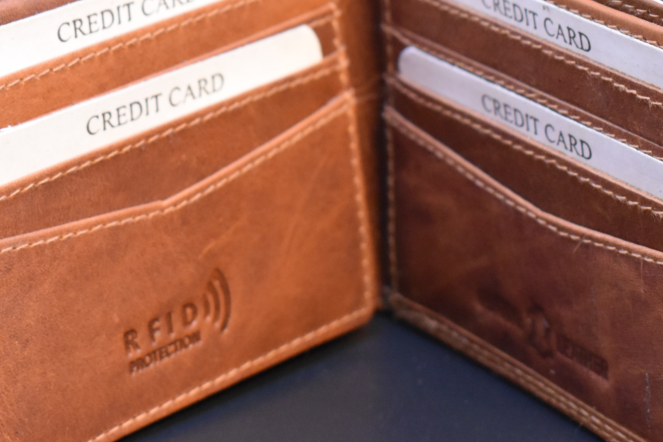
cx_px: 304
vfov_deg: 9.7
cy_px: 164
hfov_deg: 14.5
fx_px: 2597
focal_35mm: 141
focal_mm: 48
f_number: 5.3
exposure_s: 1/60
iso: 3200
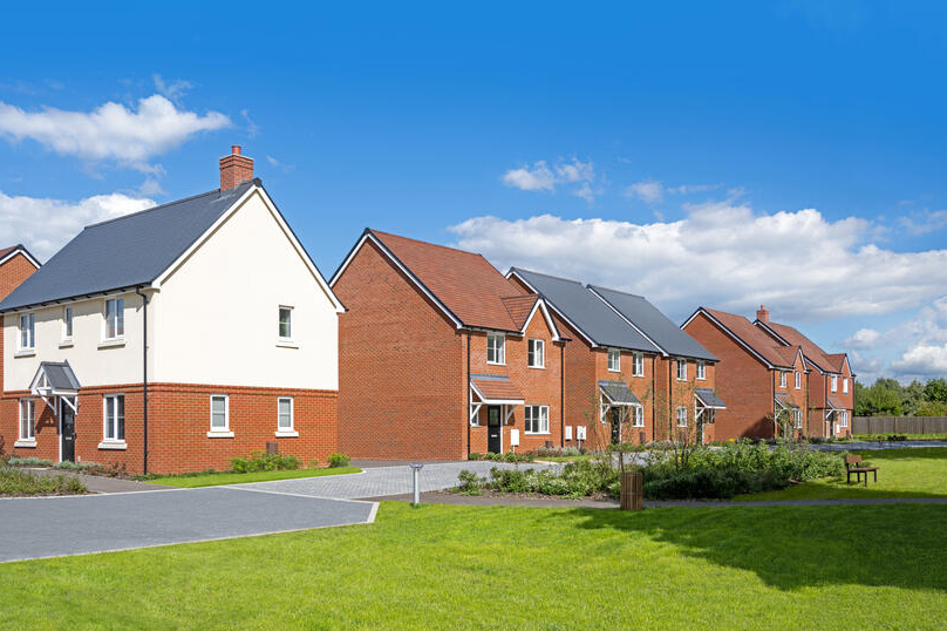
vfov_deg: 39.3
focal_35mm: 34
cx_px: 461
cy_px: 301
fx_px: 882
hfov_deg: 56.5
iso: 100
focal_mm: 31.5
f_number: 8
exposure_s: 1/320
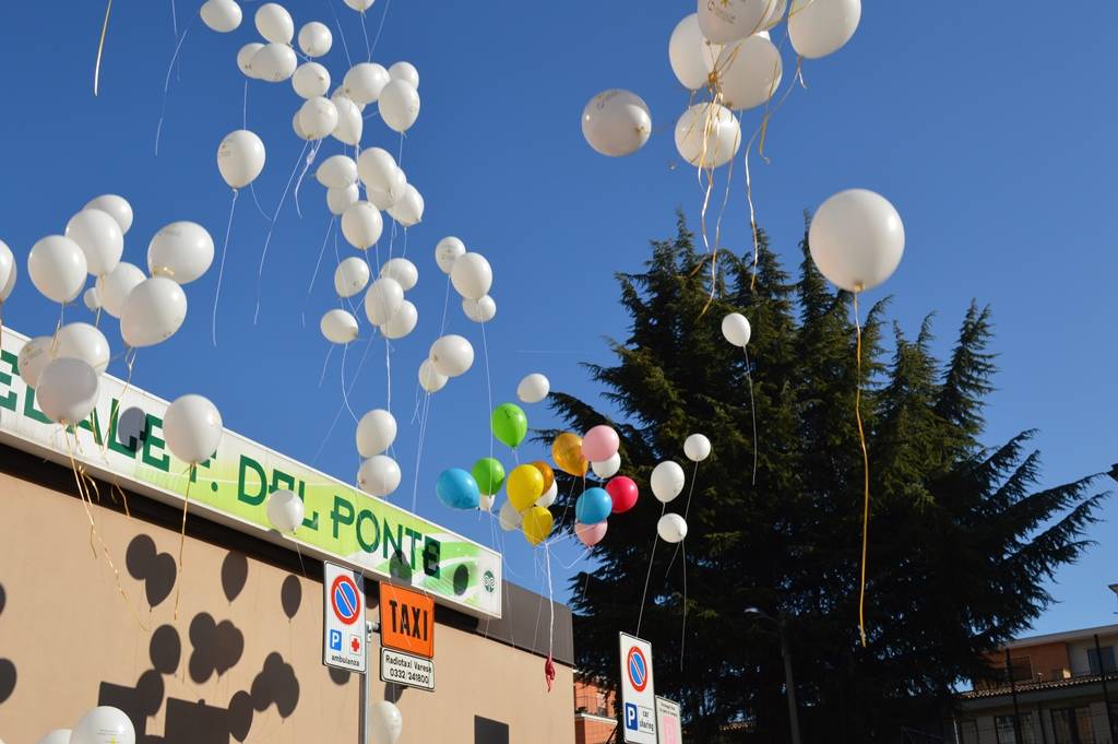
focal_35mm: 45
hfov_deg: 43.6
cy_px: 372
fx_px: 1396
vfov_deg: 29.8
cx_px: 559
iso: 100
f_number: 8
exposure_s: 1/250
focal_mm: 30
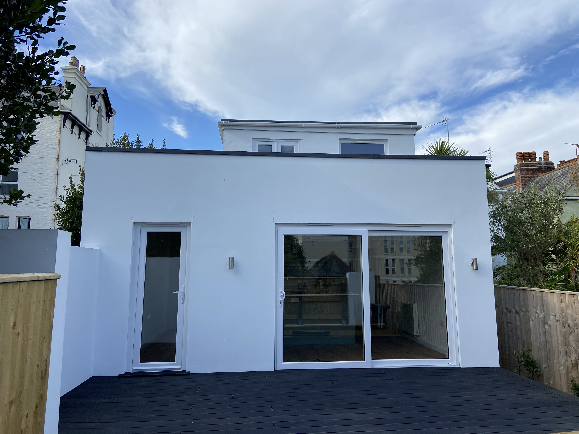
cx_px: 290
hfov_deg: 67.3
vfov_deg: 53.1
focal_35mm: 26
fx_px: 435
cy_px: 217
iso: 32
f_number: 1.8
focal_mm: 4.25
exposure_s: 1/2066
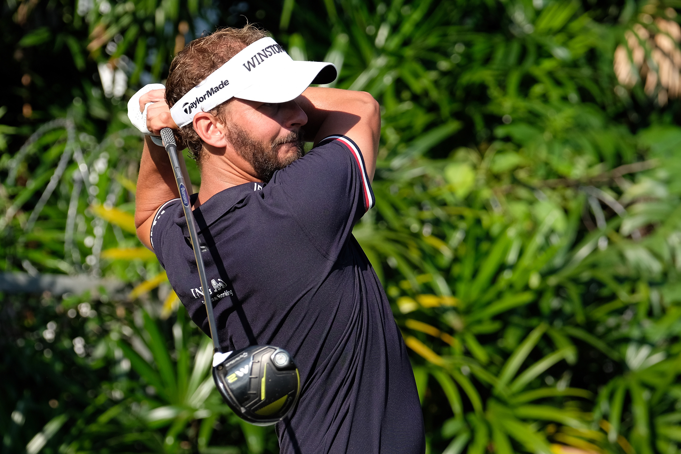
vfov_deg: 6.5
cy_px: 227
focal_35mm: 210
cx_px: 340
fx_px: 3972
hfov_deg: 9.8
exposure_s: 1/1000
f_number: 4
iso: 200
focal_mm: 140
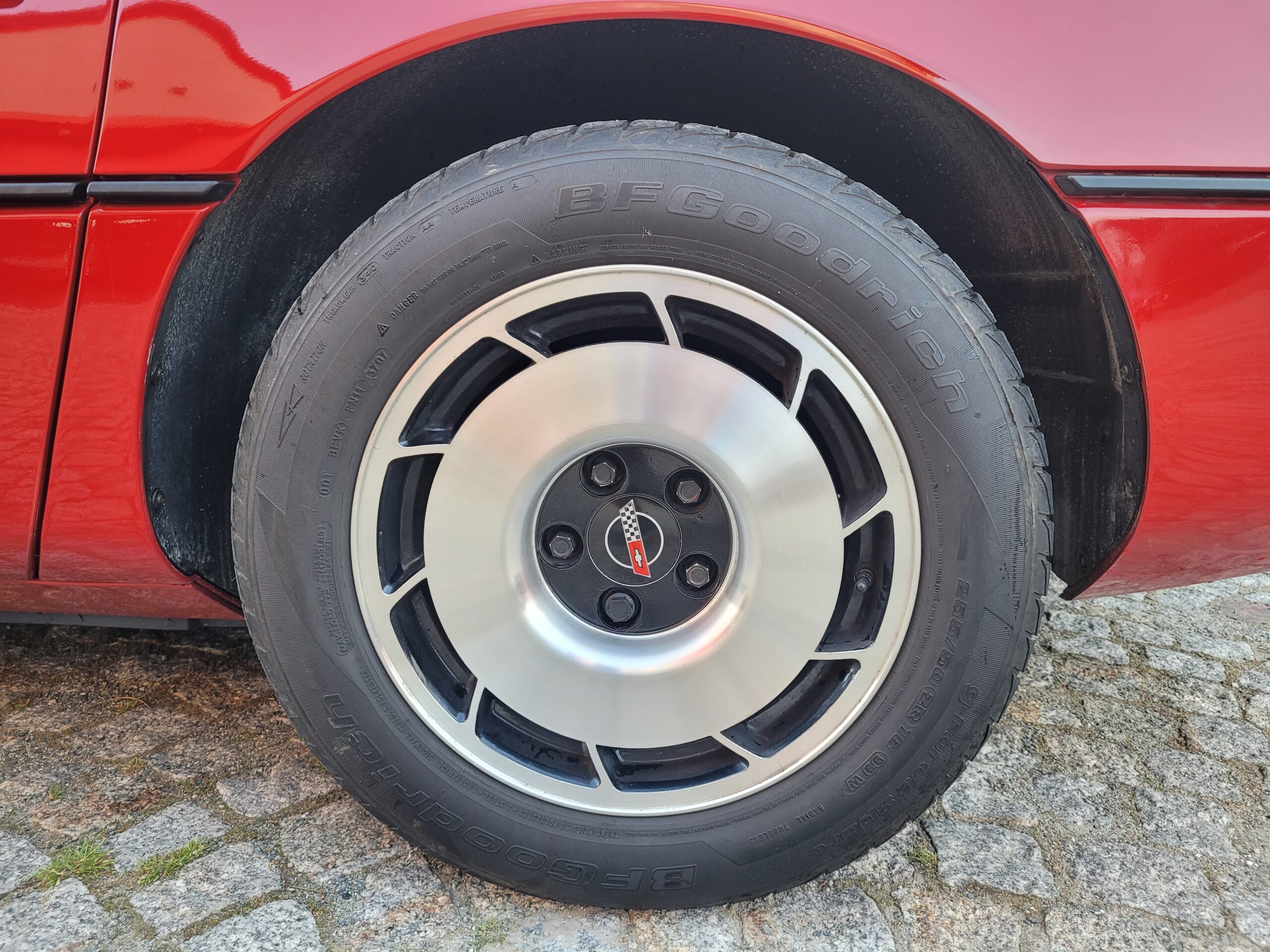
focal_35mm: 26
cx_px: 635
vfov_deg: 53.1
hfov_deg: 67.3
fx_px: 954
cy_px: 476
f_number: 1.8
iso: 160
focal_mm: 5.4
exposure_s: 1/100
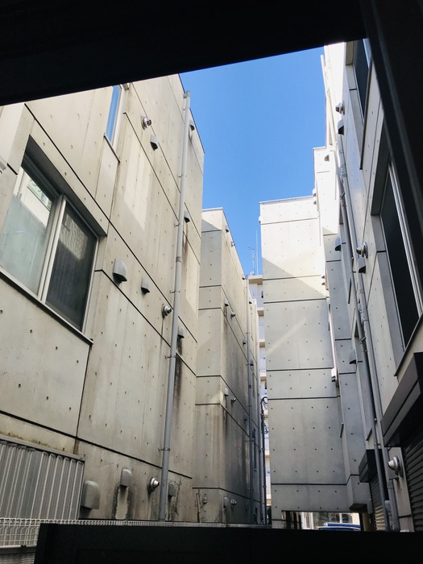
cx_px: 212
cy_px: 282
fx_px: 456
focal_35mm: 28
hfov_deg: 49.7
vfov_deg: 63.4
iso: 20
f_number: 1.8
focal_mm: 3.99
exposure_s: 1/754
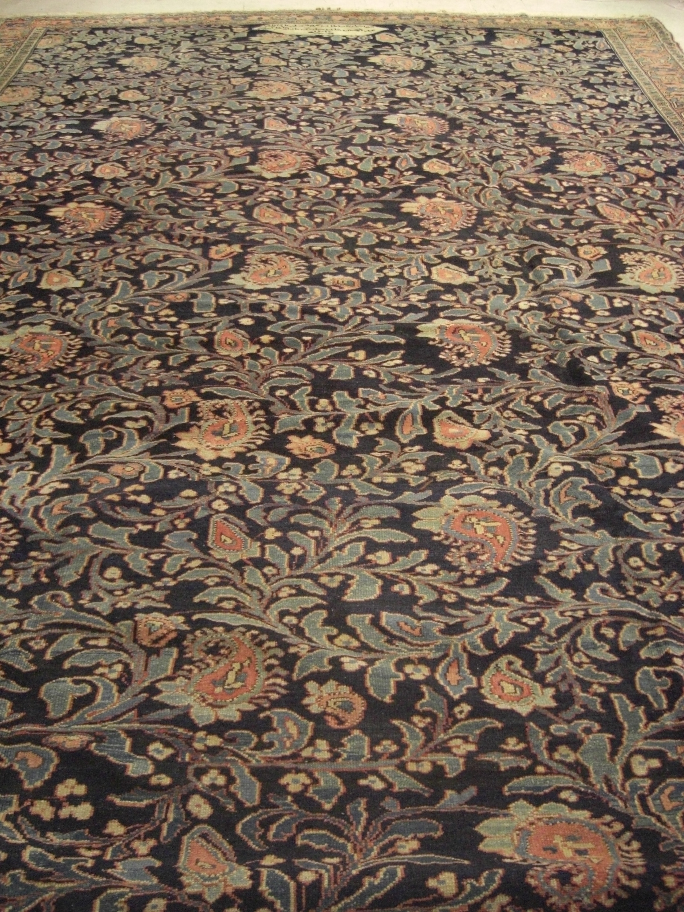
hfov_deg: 37.7
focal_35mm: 38
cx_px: 342
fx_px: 1001
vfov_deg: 49.0
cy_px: 456
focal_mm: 7.9
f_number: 2.8
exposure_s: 1/40
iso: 800
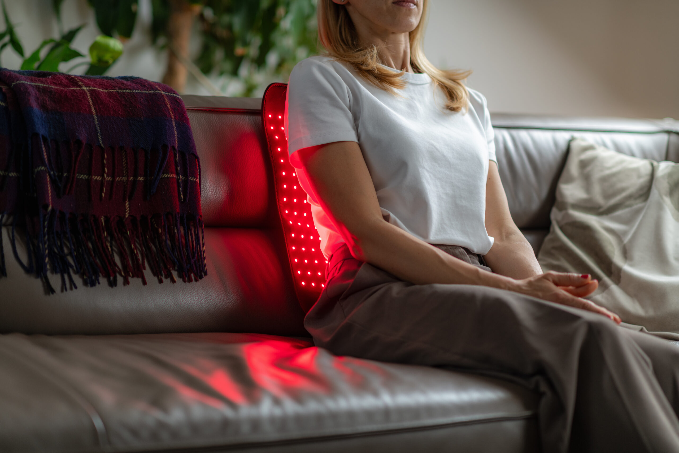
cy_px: 226
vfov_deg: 16.1
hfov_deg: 23.9
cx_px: 340
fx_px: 1603
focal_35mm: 85
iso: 200
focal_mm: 85
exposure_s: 1/160
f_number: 2
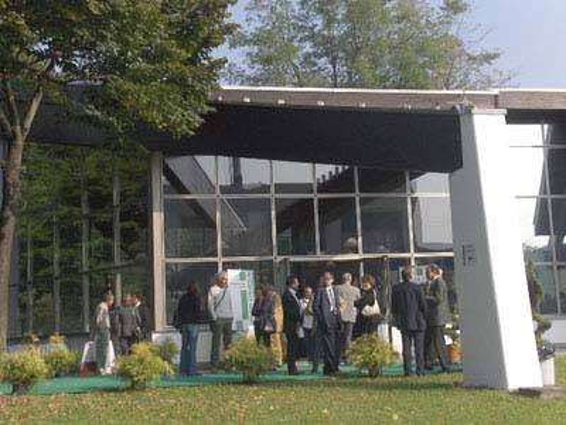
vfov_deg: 31.5
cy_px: 212
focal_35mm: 46
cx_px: 283
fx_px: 752
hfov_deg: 41.2
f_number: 3.2
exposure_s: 1/1000
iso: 122
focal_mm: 9.5
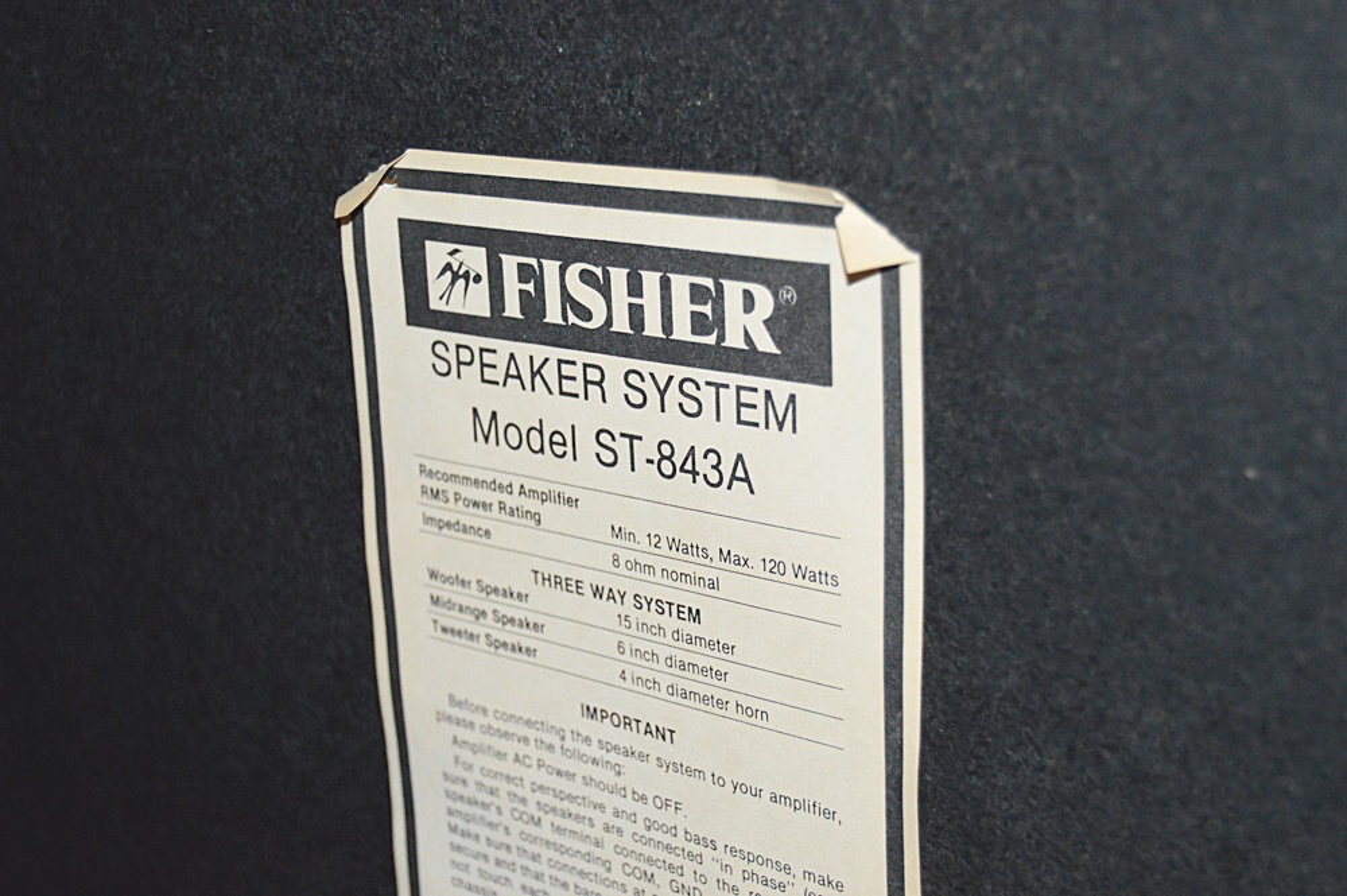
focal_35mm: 60
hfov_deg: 33.4
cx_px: 674
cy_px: 448
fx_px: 2243
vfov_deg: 22.6
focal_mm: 40
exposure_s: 1/60
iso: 2200
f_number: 5
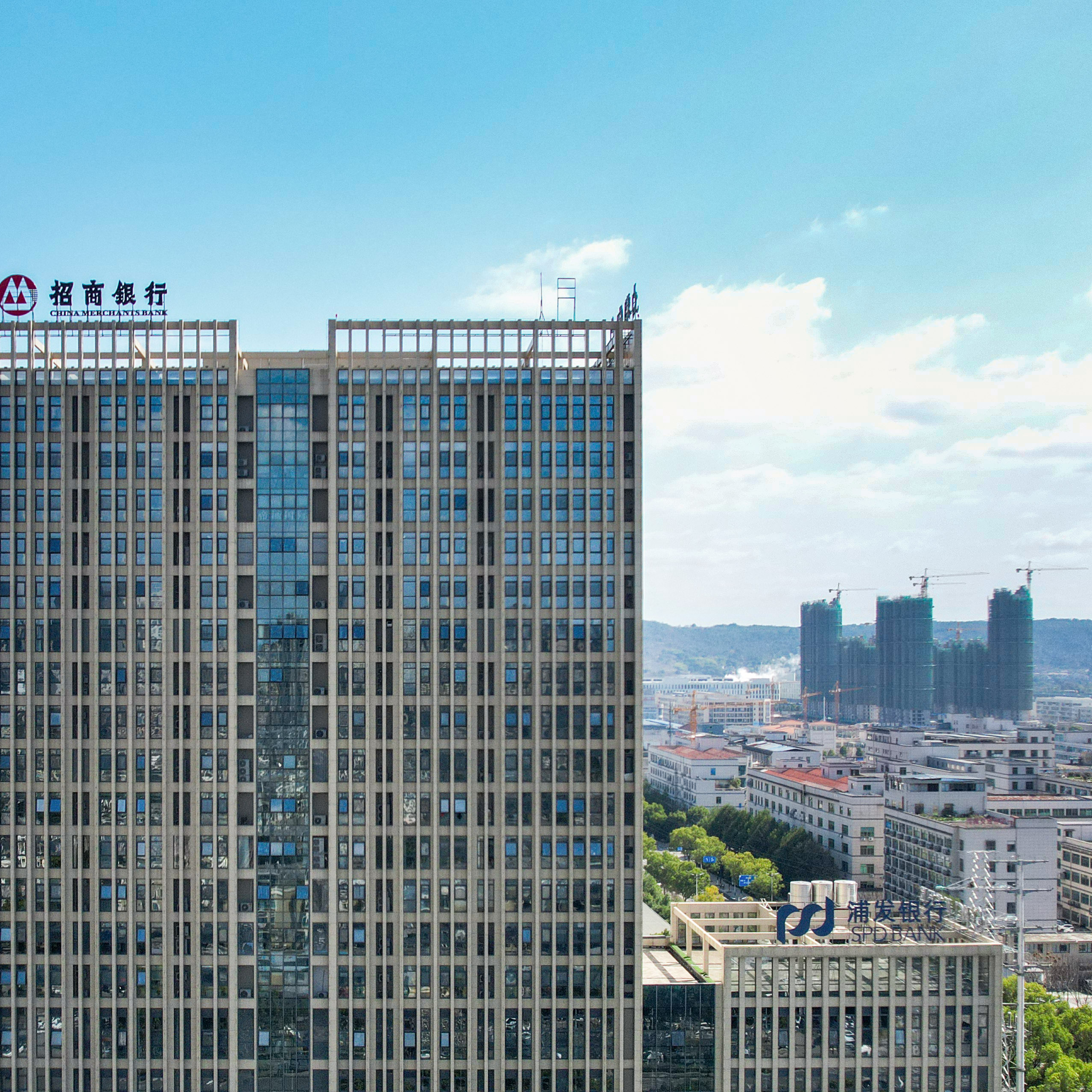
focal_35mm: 40
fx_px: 1428
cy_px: 655
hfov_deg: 41.4
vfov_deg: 41.7
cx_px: 369
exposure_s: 1/1250
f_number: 2.8
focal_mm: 8.38
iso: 200
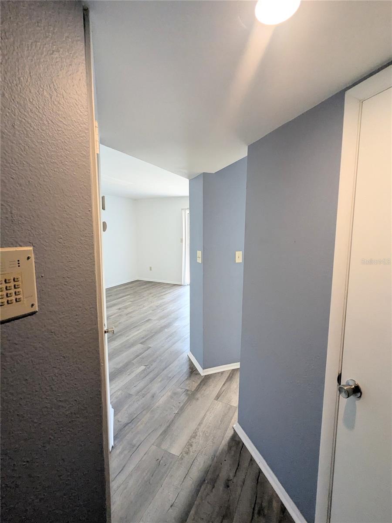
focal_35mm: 16
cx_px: 196
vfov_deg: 94.5
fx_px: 242
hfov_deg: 78.1
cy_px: 262
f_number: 2.2
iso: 283
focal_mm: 2.35
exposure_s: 1/120
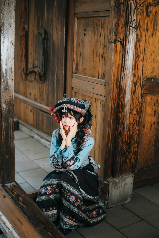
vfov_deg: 43.6
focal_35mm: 45
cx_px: 80
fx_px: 298
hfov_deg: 29.9
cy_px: 119
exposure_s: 1/200
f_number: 1.4
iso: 100
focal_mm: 30
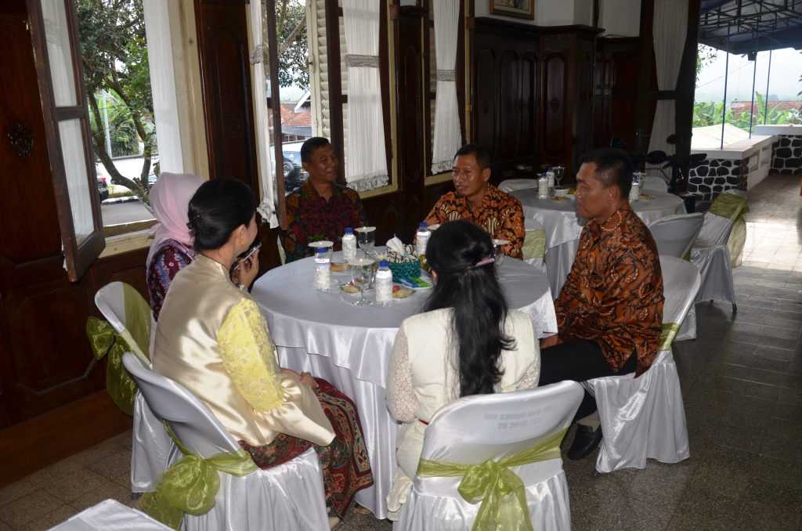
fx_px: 700
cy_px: 266
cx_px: 401
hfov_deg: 59.6
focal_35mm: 32
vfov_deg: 41.5
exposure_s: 1/60
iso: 200
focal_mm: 21
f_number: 3.8
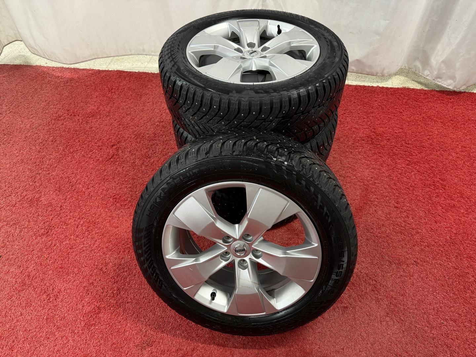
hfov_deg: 71.6
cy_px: 178
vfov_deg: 56.8
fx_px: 330
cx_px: 238
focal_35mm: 24
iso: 125
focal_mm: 6.76
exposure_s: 1/50
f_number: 1.78
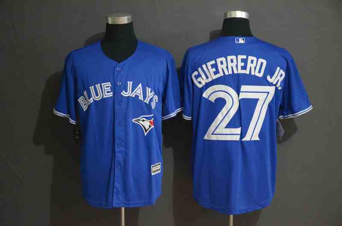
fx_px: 711
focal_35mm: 75
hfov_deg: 27.0
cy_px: 113
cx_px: 171
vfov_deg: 18.1
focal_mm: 50
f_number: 5.6
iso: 4000
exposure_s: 1/25
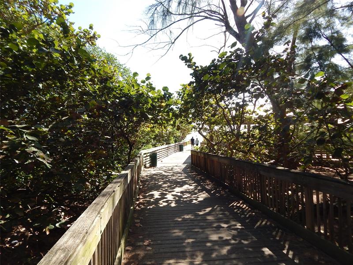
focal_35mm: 23
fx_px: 235
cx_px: 176
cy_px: 132
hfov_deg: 73.9
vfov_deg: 58.9
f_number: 3
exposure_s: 1/500
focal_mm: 4
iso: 125
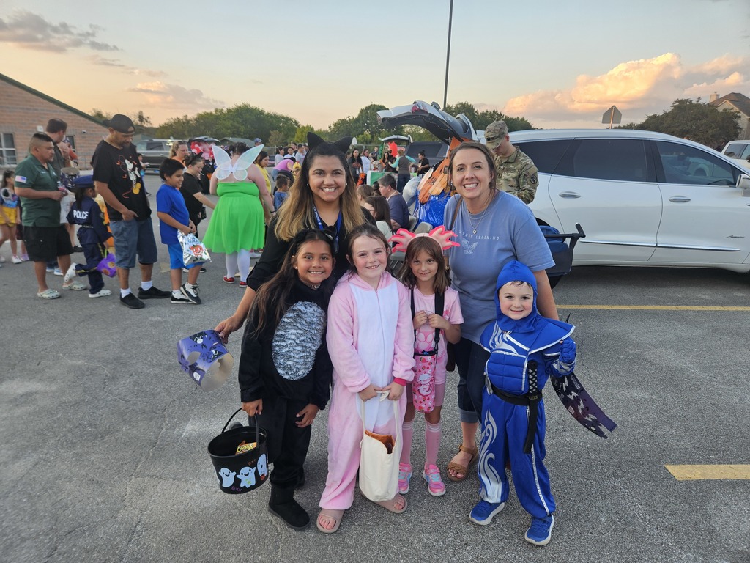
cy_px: 282
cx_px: 375
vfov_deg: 58.9
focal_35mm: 23
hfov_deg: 73.9
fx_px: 498
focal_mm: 5.4
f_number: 1.8
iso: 40
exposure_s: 1/120
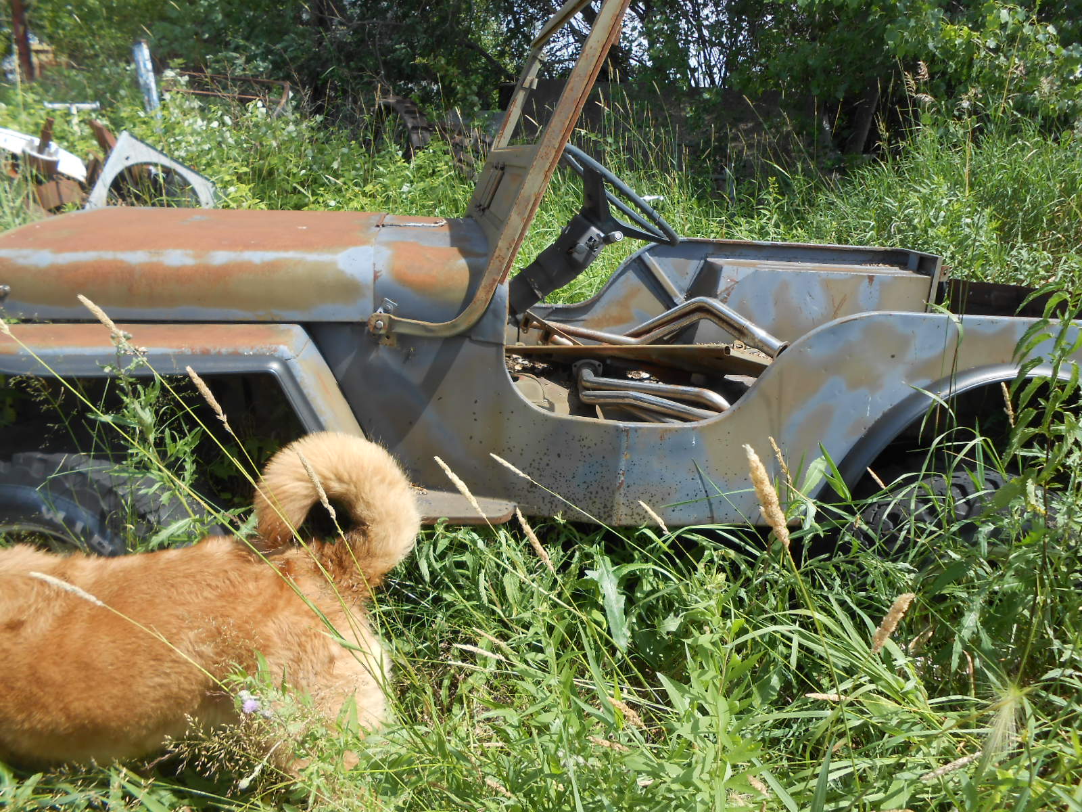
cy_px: 406
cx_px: 541
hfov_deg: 67.3
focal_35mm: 26
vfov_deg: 53.1
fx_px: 813
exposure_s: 1/400
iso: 80
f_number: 3.5
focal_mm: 4.6
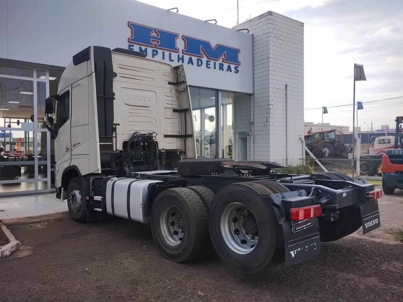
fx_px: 326
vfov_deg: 49.7
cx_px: 202
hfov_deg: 63.4
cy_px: 151
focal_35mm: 28
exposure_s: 1/465
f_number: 1.8
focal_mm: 4.27
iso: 100
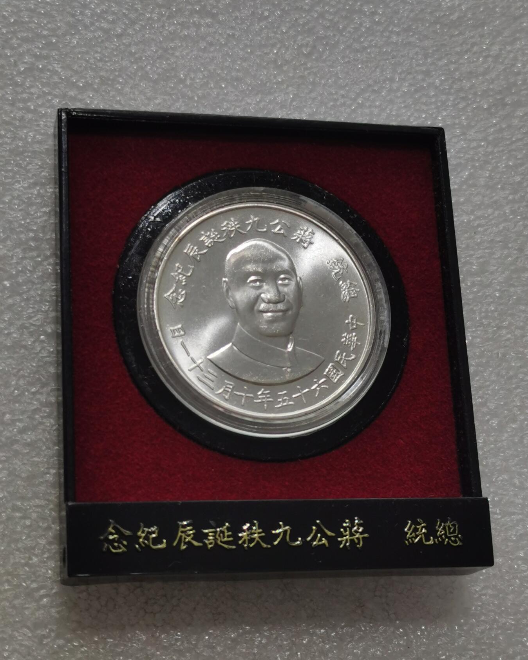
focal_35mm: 73
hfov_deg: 21.0
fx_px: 1426
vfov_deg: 26.1
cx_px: 264
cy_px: 313
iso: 50
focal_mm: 5.58
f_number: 1.8
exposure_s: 1/204
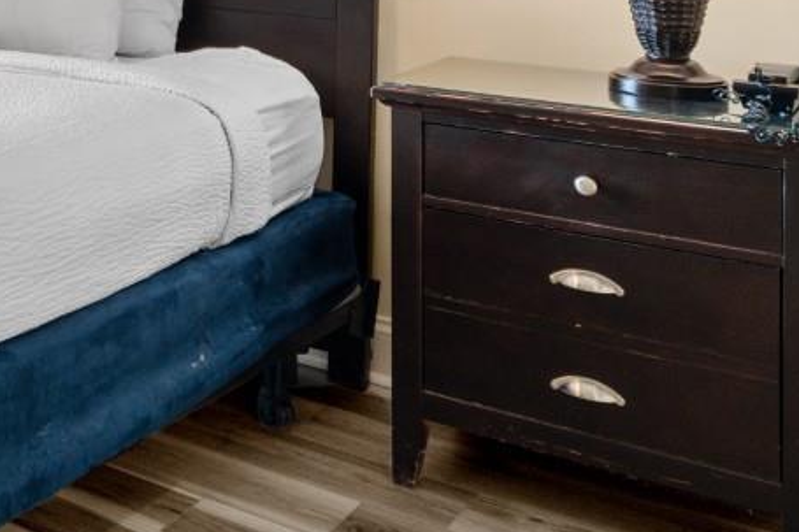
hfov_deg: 28.1
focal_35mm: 57
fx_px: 1265
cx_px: -272
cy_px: -172
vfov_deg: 21.4
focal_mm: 11
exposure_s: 1/15
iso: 100
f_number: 4.8
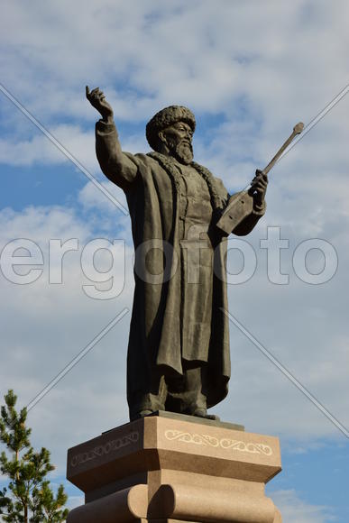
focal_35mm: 105
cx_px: 174
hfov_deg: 13.0
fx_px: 1526
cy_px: 262
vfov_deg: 19.5
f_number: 11
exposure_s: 1/160
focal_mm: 70
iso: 100
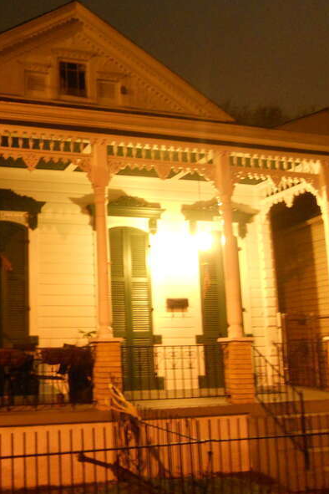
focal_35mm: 38
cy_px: 248
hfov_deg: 34.2
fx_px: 521
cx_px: 78
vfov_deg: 50.7
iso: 400
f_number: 3.2
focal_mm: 4.9
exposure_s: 1/1.6
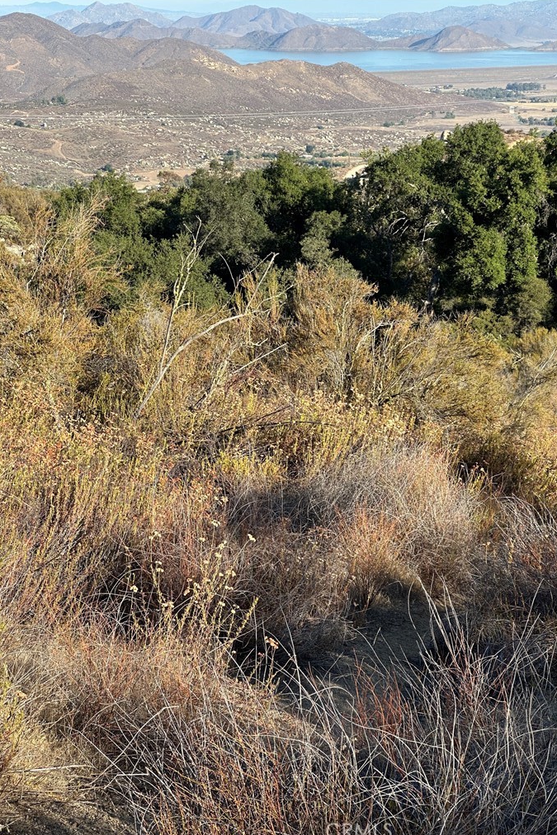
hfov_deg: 16.9
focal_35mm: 81
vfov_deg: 25.1
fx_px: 1879
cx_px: 302
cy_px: 420
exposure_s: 1/282
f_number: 2.8
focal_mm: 9
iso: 32
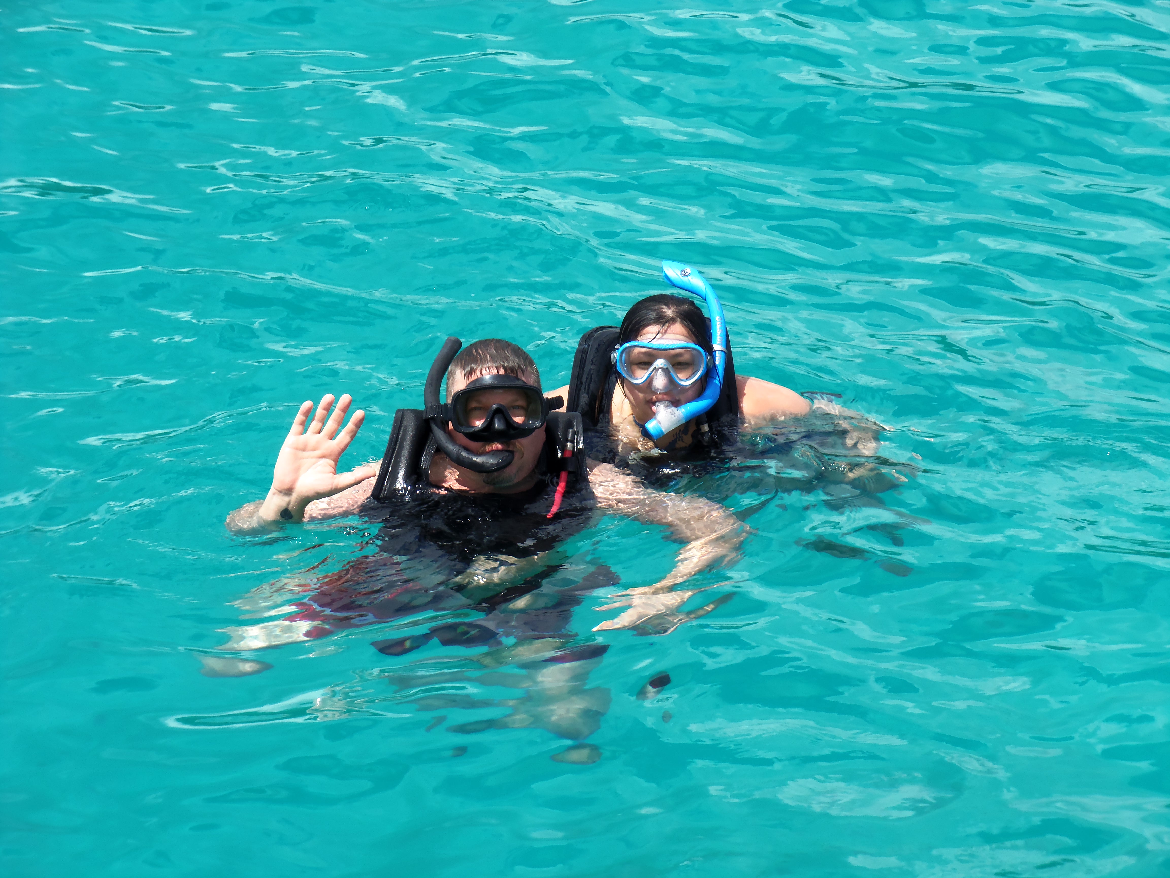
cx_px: 585
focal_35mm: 140
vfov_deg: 10.6
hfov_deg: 14.1
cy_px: 439
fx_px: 4732
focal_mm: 25.3
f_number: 5.7
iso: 64
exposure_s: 1/250
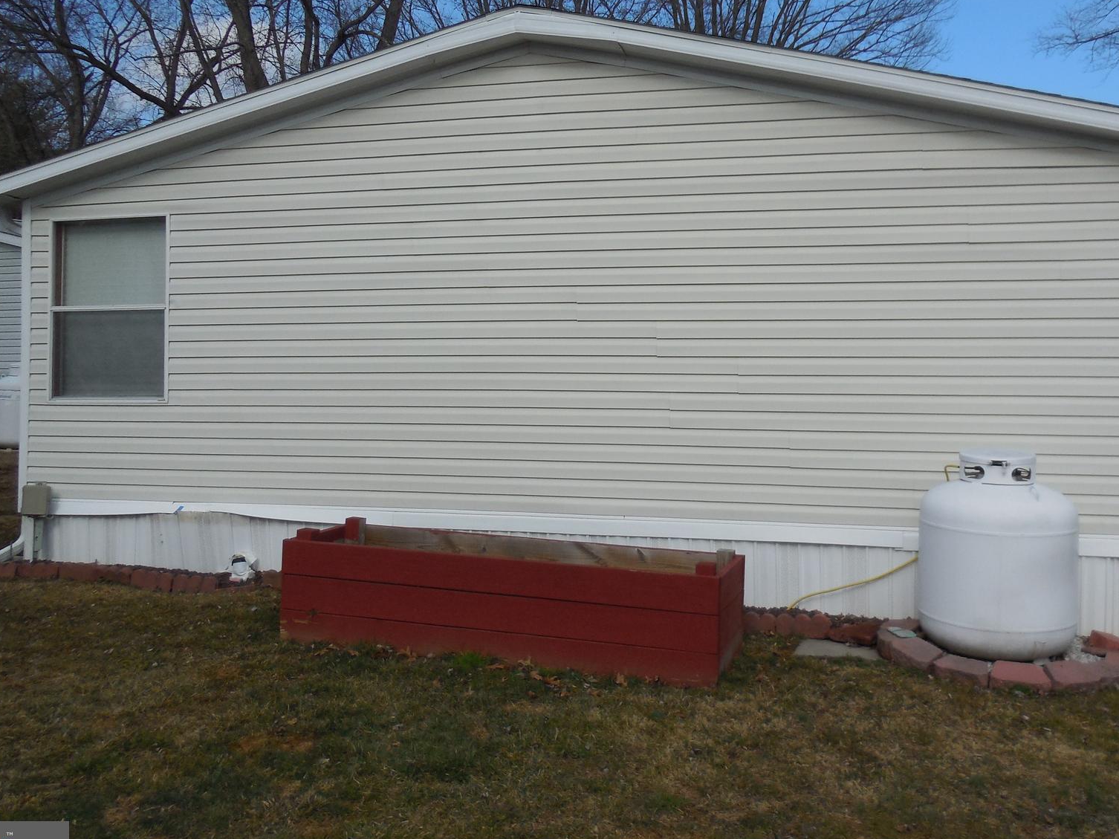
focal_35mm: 34
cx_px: 644
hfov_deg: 53.7
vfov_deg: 41.5
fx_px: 1099
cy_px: 311
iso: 125
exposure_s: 1/640
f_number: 6.2
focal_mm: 4.5
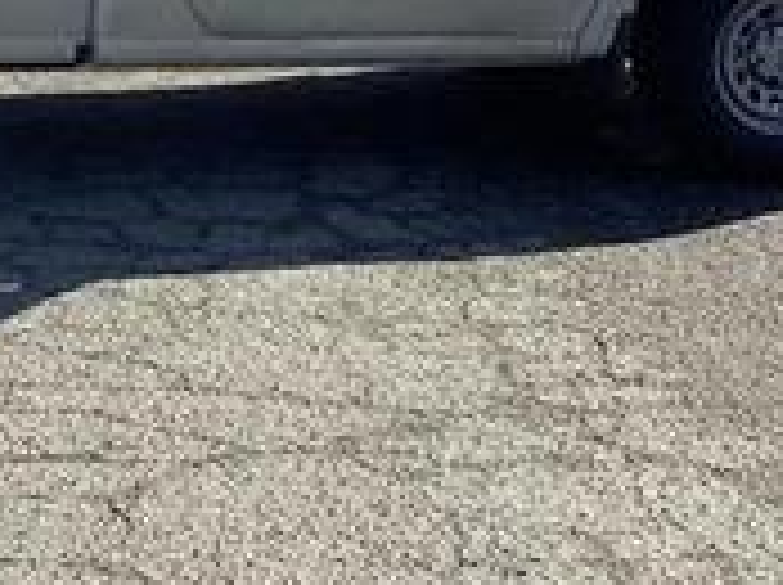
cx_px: -4
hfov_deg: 21.0
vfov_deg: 16.0
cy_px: -22
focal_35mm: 90
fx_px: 2033
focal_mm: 3.3
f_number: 2.4
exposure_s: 1/769
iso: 25
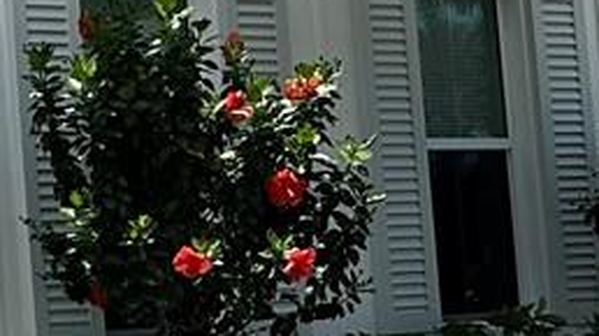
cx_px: -820
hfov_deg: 11.2
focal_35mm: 162
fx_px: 2573
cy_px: 97
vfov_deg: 7.5
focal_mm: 6.86
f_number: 1.78
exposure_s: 1/4762
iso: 80
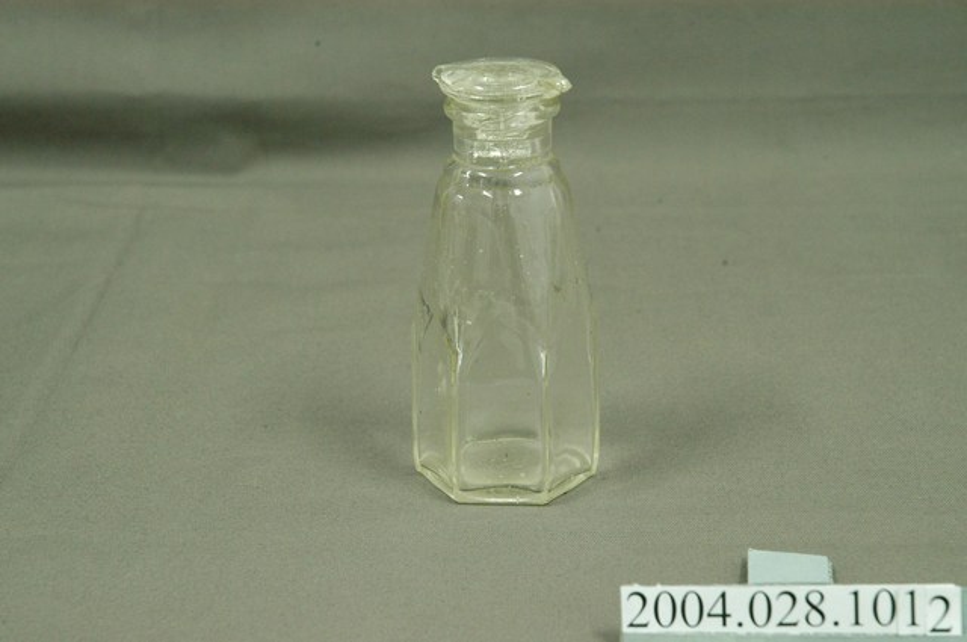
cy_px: 321
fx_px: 2817
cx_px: 484
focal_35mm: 105
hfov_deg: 19.5
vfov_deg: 13.0
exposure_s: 1/8
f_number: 9
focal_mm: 70
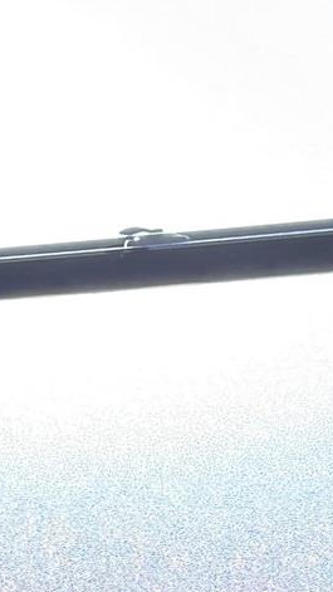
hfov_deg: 9.3
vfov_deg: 16.1
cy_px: 706
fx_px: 2009
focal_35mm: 128
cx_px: -74
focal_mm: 6.76
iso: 64
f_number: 1.78
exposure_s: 1/152
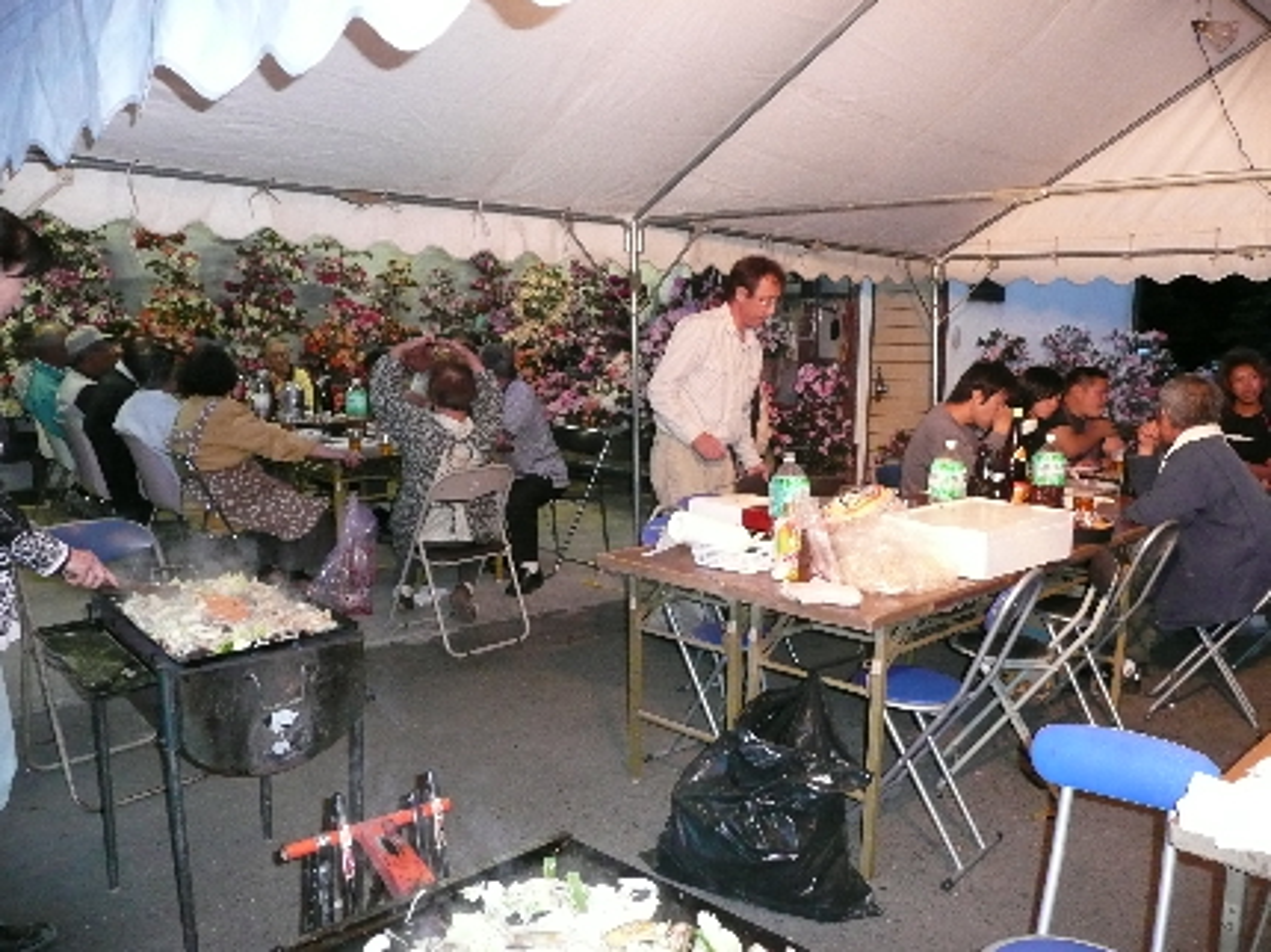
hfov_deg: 63.5
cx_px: 636
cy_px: 476
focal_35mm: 28
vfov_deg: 49.7
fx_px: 1028
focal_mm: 4.6
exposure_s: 1/30
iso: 640
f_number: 3.3
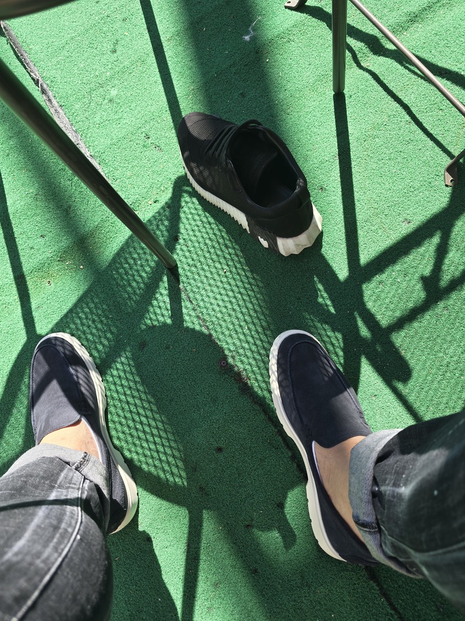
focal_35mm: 23
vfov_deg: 73.9
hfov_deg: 58.9
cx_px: 232
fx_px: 412
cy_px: 310
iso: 12
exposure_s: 1/180
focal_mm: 6.3
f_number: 1.7
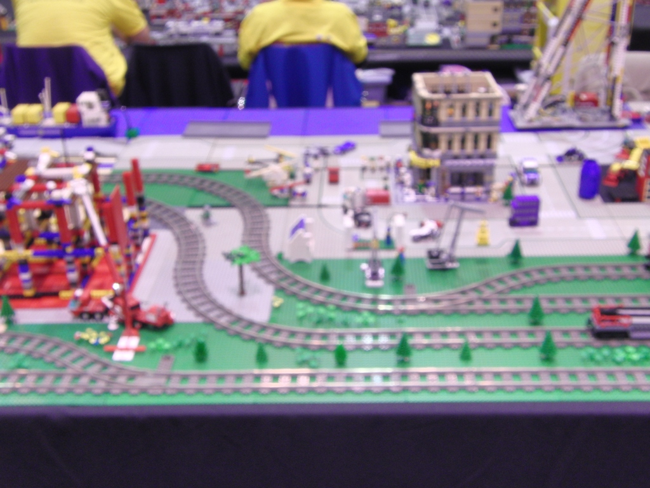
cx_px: 325
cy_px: 244
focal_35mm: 49
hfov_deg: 38.9
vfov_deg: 29.7
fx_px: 920
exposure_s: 1/2
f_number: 4.7
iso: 100
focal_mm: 8.7
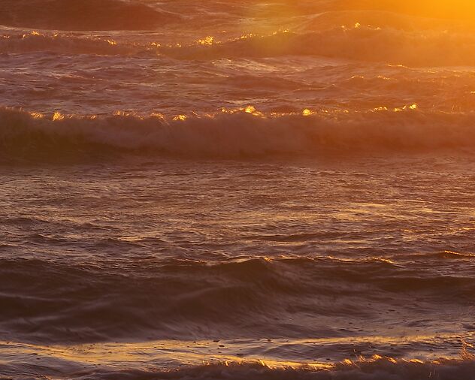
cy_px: 259
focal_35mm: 303
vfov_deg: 5.1
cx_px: -156
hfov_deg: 6.3
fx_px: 4261
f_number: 16
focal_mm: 85
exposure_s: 1/30
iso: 100
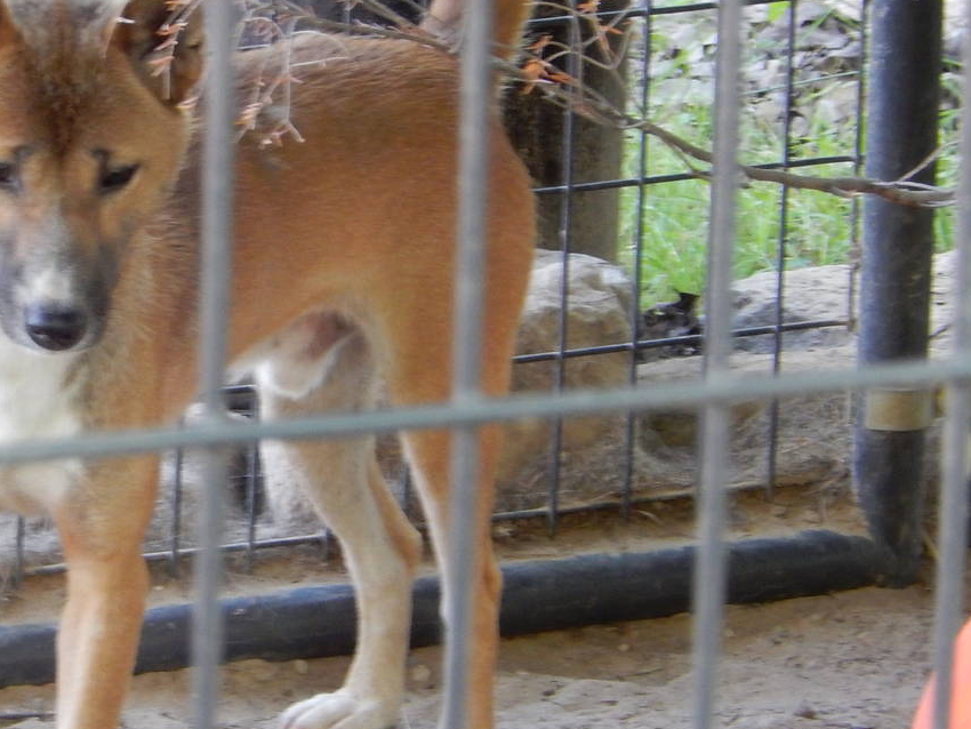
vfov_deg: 4.7
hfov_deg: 6.2
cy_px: 353
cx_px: 107
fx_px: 8923
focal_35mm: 318
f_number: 5.7
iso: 400
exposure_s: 1/15
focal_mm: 30.3
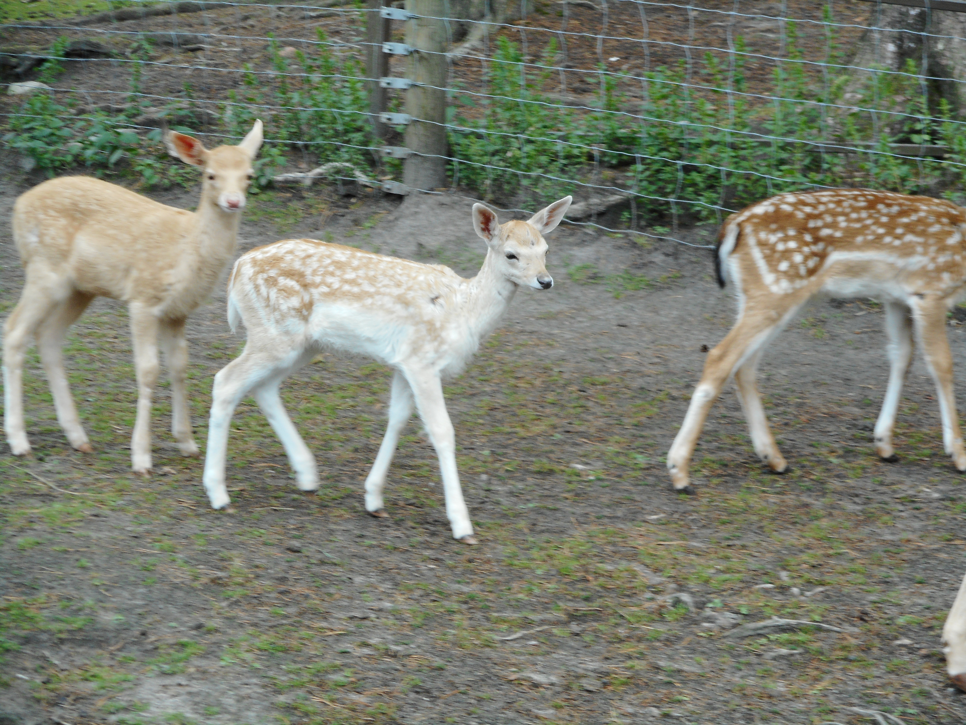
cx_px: 483
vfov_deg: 12.7
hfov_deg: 16.8
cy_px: 362
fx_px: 3265
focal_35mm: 117
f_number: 5.9
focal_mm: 20.9
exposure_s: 1/60
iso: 100
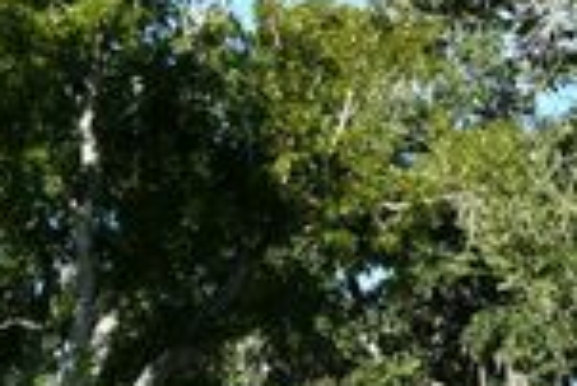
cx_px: 963
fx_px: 3257
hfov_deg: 9.7
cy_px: 459
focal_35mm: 203
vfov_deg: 6.7
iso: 140
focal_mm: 24
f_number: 8
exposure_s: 1/250
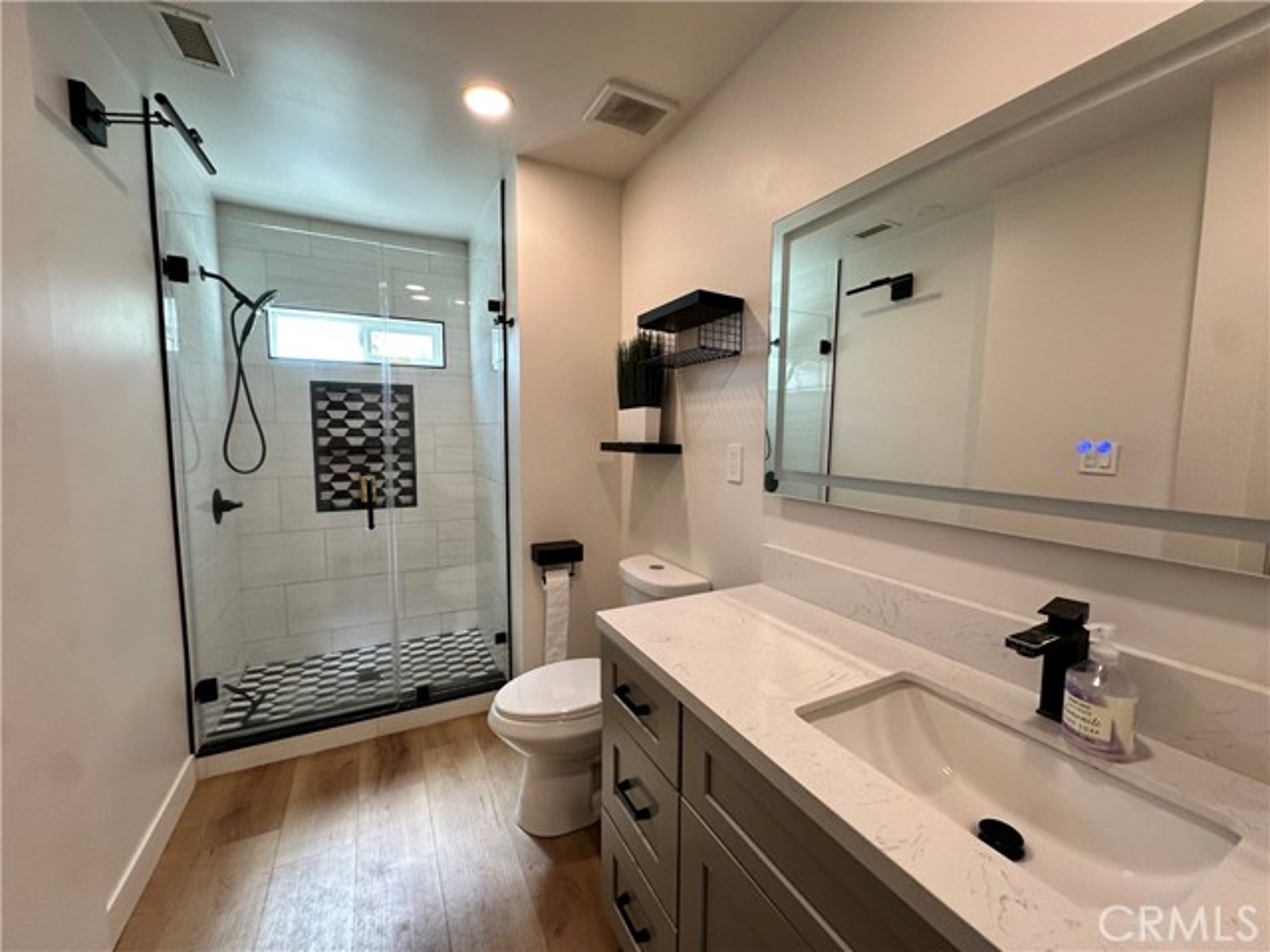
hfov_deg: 102.1
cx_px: 635
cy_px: 476
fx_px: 514
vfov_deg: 85.7
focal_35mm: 14
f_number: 2.2
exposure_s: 1/120
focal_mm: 2.22
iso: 160
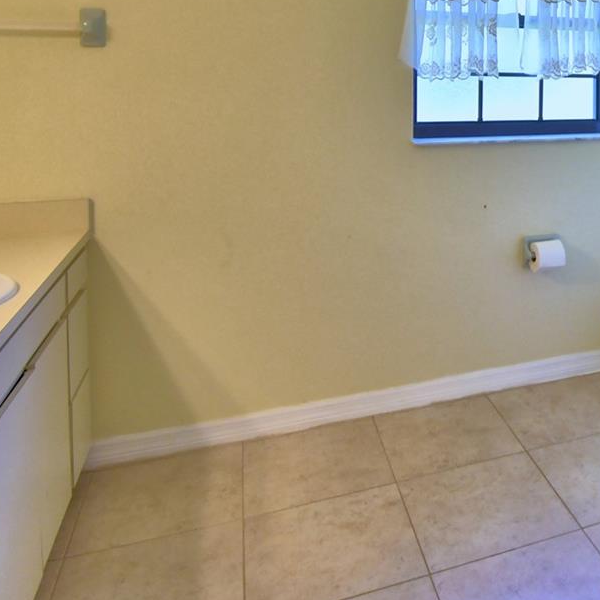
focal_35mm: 34
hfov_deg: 42.8
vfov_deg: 45.0
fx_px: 667
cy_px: 87
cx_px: 577
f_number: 4.5
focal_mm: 10
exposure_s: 1/60
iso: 400
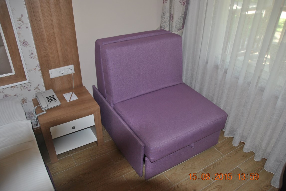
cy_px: 96
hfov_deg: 67.3
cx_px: 143
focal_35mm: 27
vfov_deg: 48.1
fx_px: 215
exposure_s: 1/60
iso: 200
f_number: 3.5
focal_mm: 18
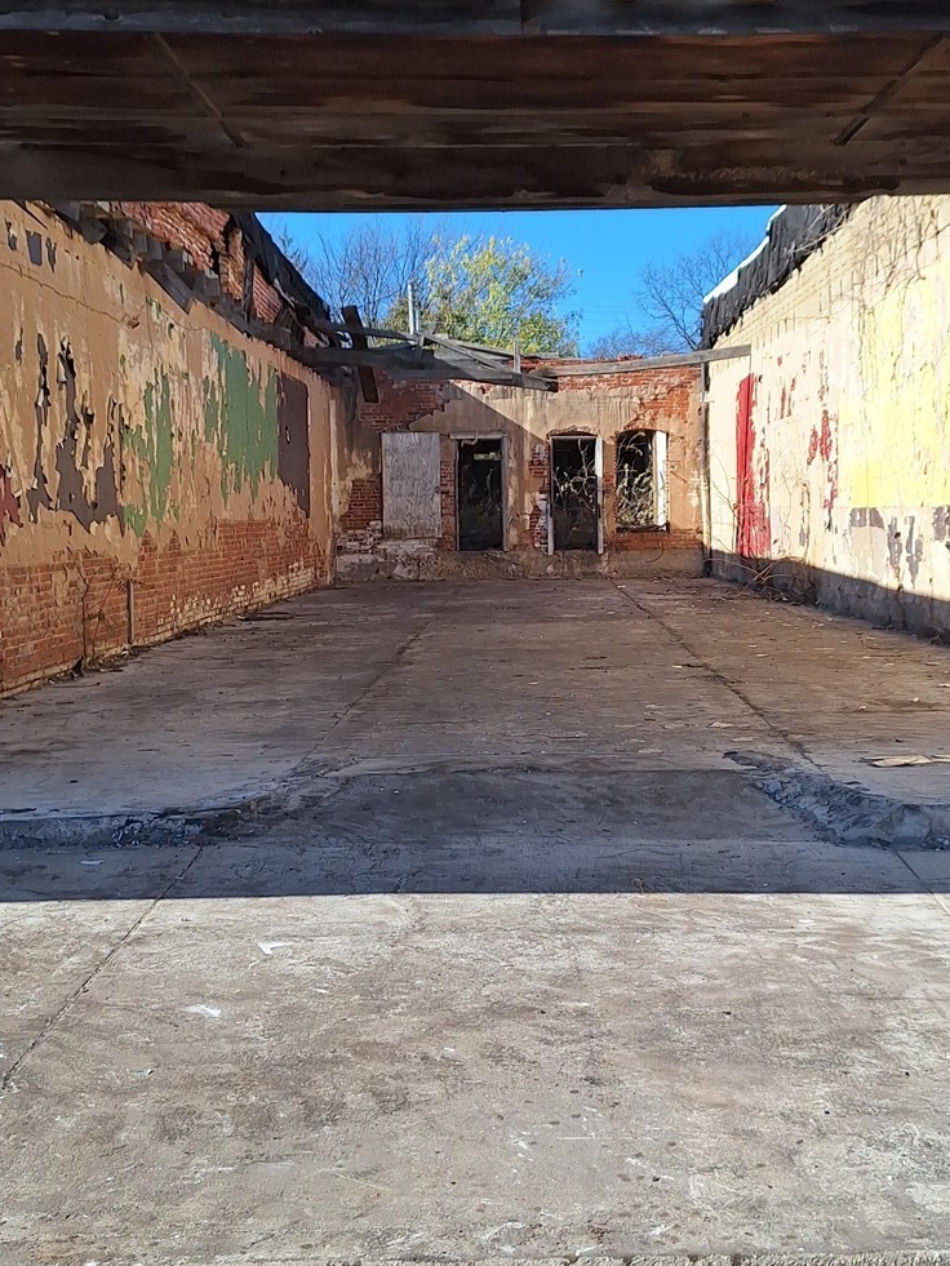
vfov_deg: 42.0
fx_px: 1646
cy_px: 578
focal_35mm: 45
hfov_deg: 32.0
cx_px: 601
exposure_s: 1/2681
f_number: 1.8
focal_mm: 5.54
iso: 40
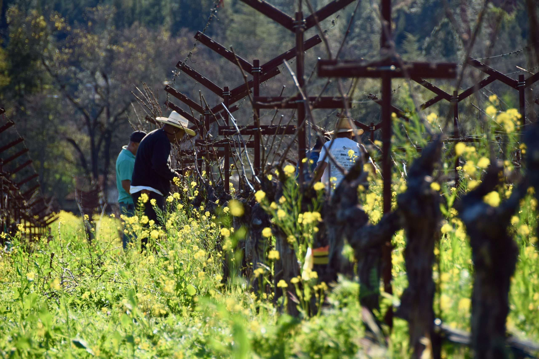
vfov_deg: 6.1
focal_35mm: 225
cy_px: 180
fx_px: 3369
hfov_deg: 9.1
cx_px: 270
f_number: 6.3
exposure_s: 1/640
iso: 200
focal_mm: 150
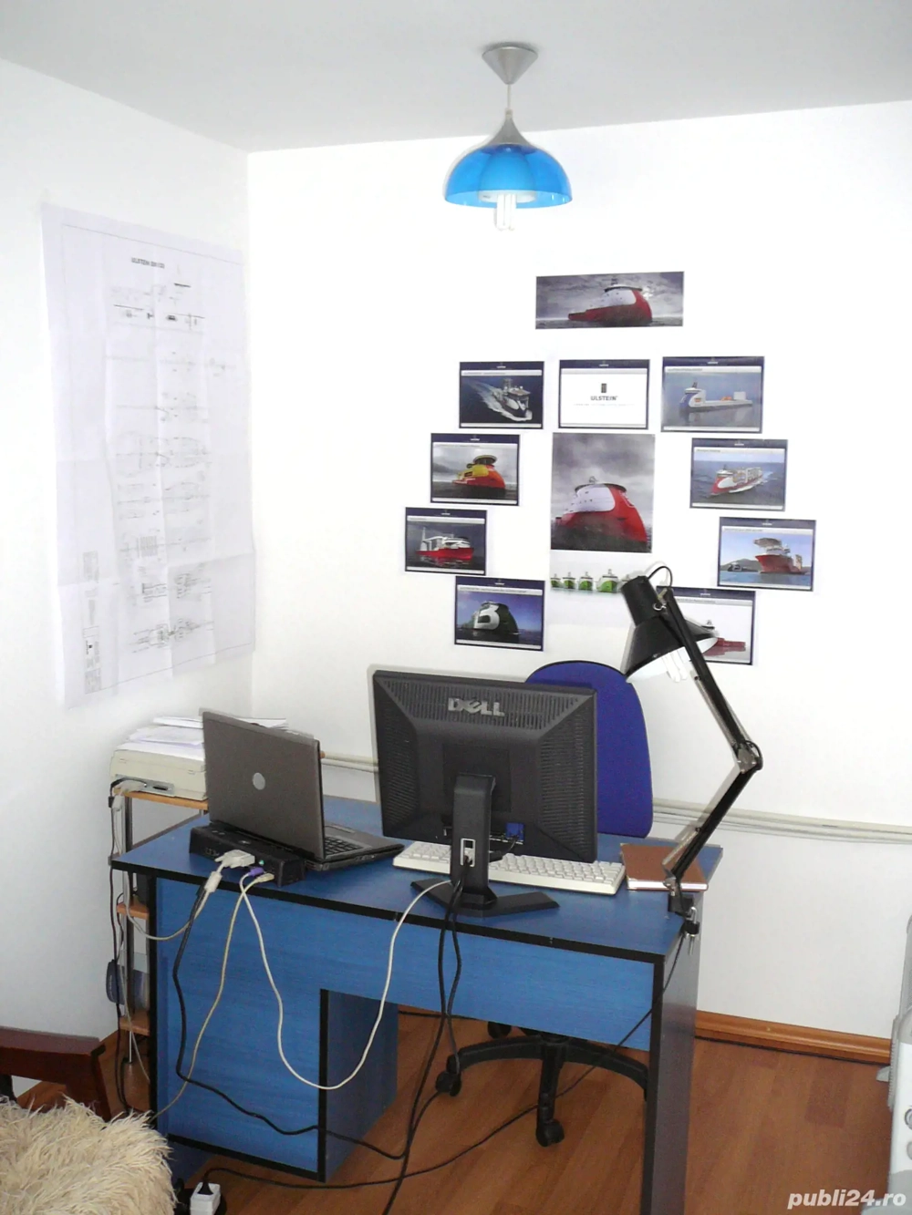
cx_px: 456
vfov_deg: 52.6
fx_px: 1229
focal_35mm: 35
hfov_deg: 40.7
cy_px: 608
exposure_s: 1/8
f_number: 2.8
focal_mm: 5.2
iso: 100
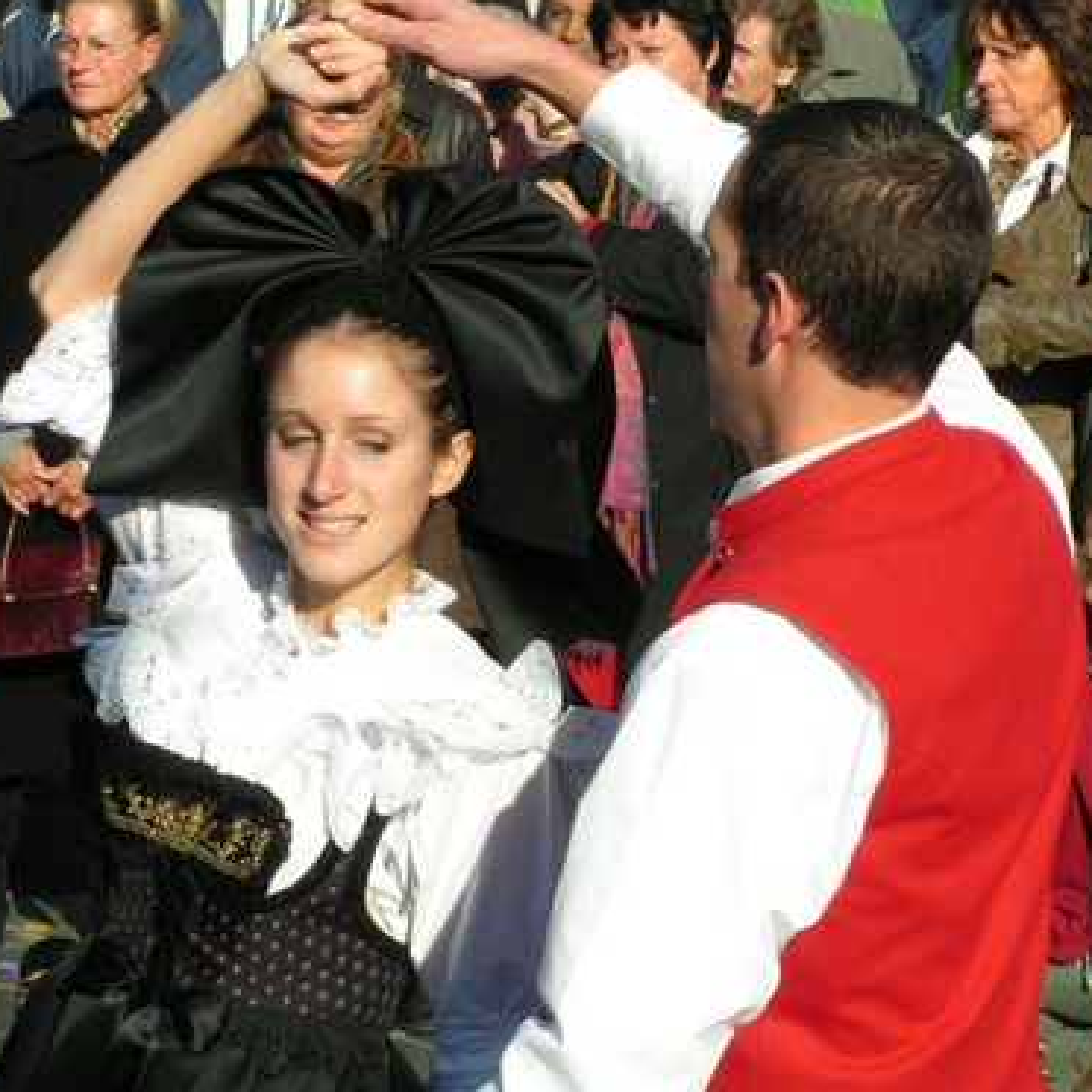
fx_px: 6745
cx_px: 552
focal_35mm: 189
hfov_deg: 9.3
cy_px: 545
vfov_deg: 9.3
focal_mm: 26.4
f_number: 6.3
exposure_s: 1/400
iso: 50
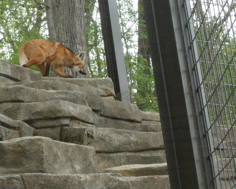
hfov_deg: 12.5
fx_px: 1075
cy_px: 59
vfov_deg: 10.0
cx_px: 60
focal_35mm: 154
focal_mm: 14
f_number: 5.1
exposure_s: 1/125
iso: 480
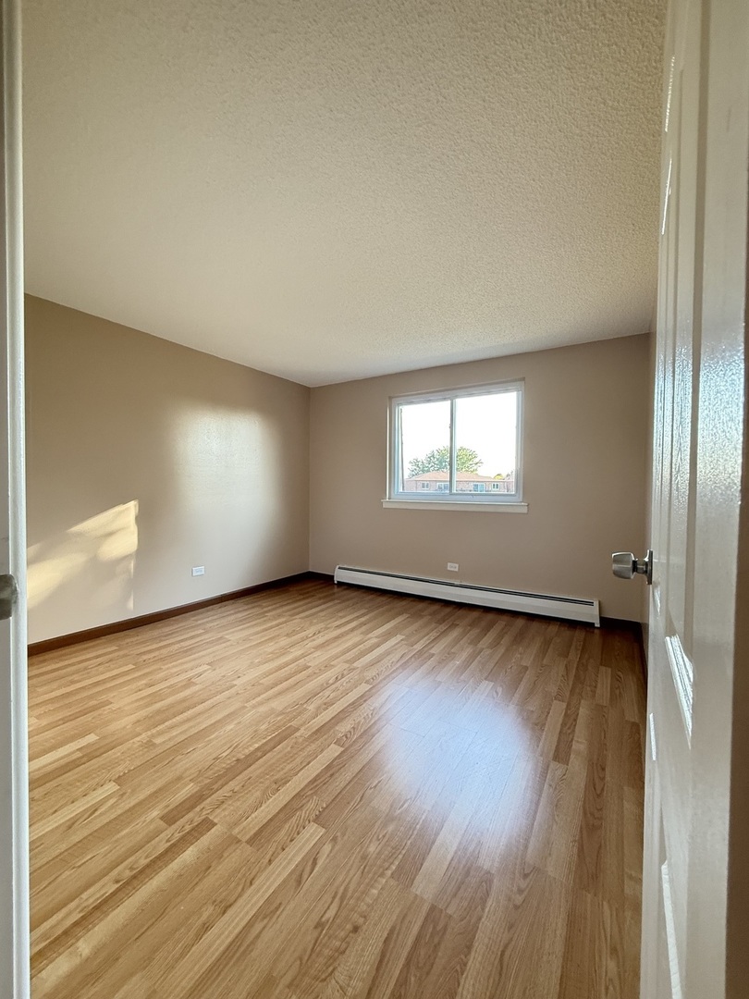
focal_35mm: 14
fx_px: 404
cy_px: 500
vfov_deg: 102.1
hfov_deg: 85.7
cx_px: 374
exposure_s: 1/99
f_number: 2.2
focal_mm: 2.22
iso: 320
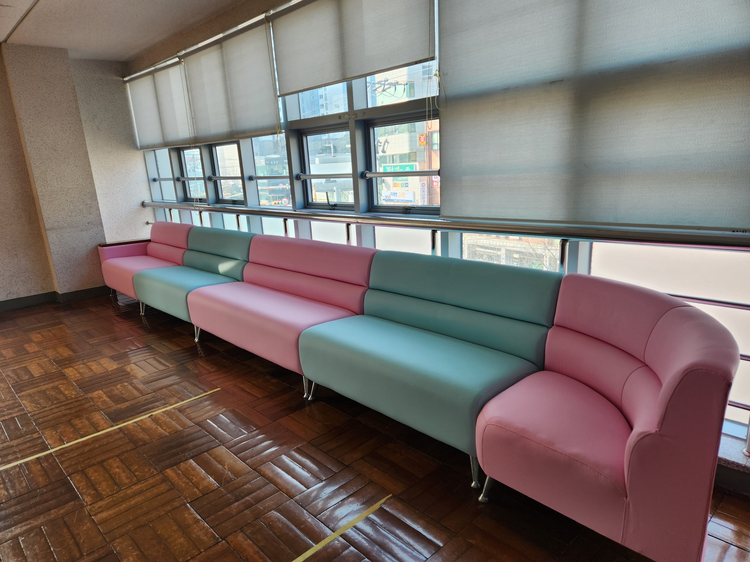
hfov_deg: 73.9
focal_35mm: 23
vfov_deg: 58.9
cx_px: 375
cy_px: 281
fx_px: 498
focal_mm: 5.4
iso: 32
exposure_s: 1/180
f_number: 1.8
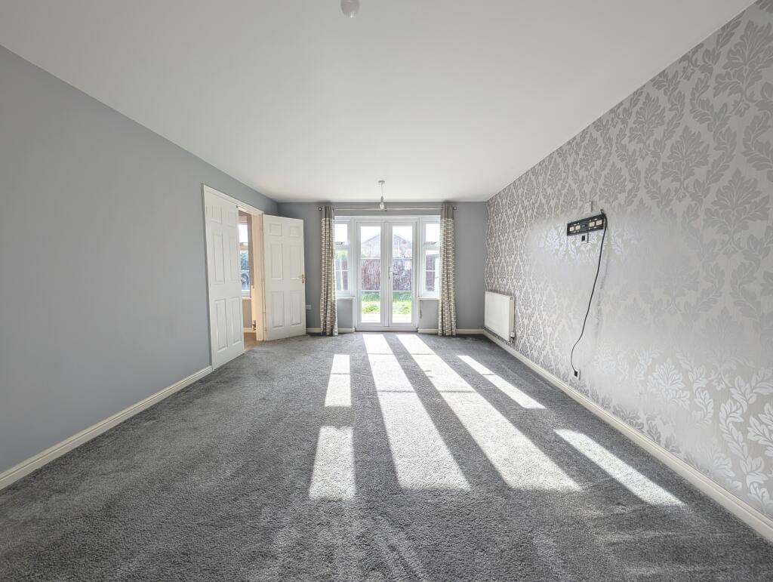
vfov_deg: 94.6
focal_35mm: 12
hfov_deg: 110.5
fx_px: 268
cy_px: 291
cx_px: 386
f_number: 1.7
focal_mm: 2.02
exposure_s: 1/960
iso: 48
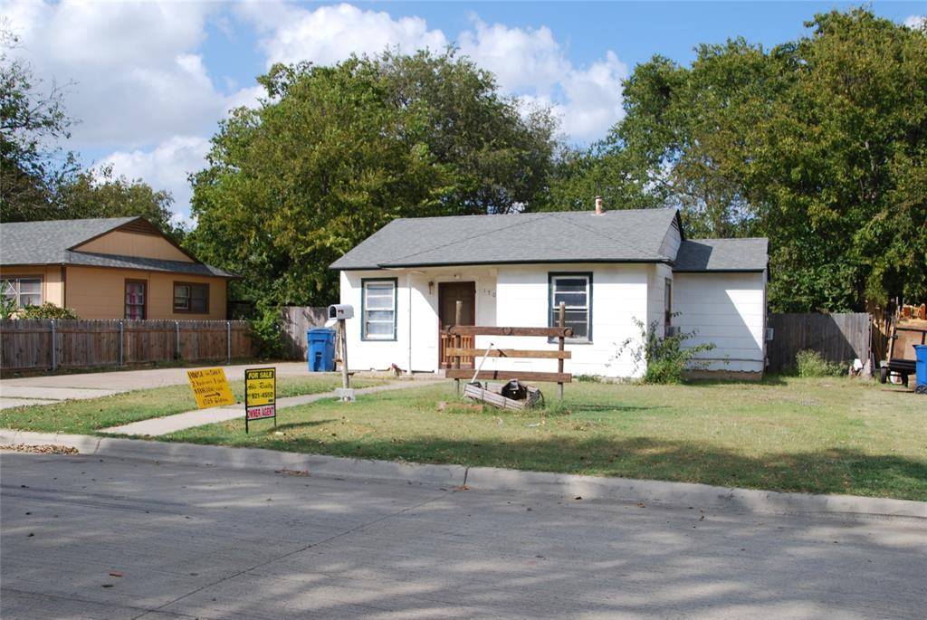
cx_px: 464
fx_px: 889
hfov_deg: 55.1
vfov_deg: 38.4
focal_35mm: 34
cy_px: 310
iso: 100
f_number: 8
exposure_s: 1/250
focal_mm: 23
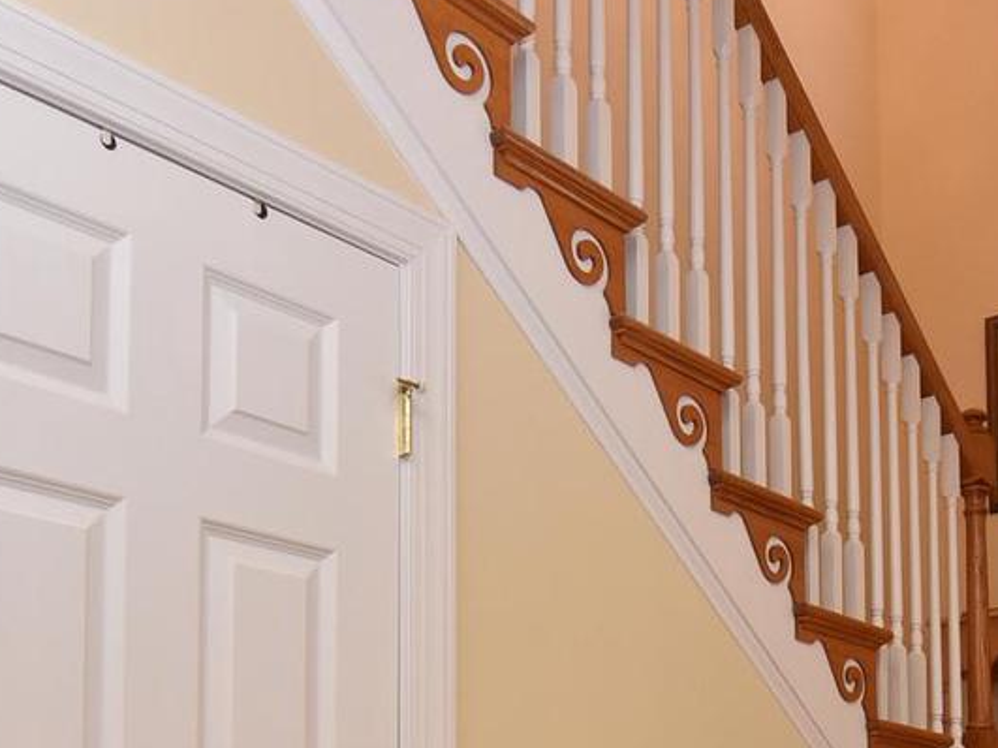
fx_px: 1355
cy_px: 844
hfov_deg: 39.6
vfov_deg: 27.9
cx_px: 724
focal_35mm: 47
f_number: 7.1
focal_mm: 12
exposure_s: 1/50
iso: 800
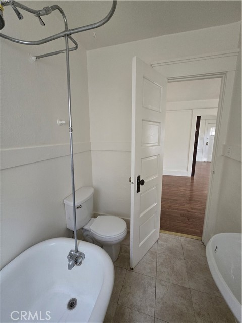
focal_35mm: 13
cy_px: 162
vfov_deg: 106.2
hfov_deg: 89.9
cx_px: 121
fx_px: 121
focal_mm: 2.2
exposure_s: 1/60
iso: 800
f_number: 2.2
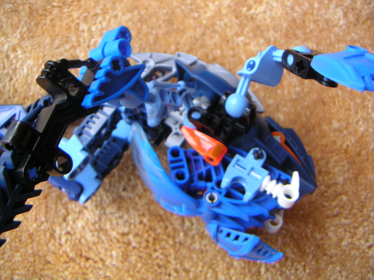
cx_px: 187
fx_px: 421
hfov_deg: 47.9
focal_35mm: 39
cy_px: 140
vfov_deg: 36.8
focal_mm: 5.1
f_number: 2.9
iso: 100
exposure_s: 1/45
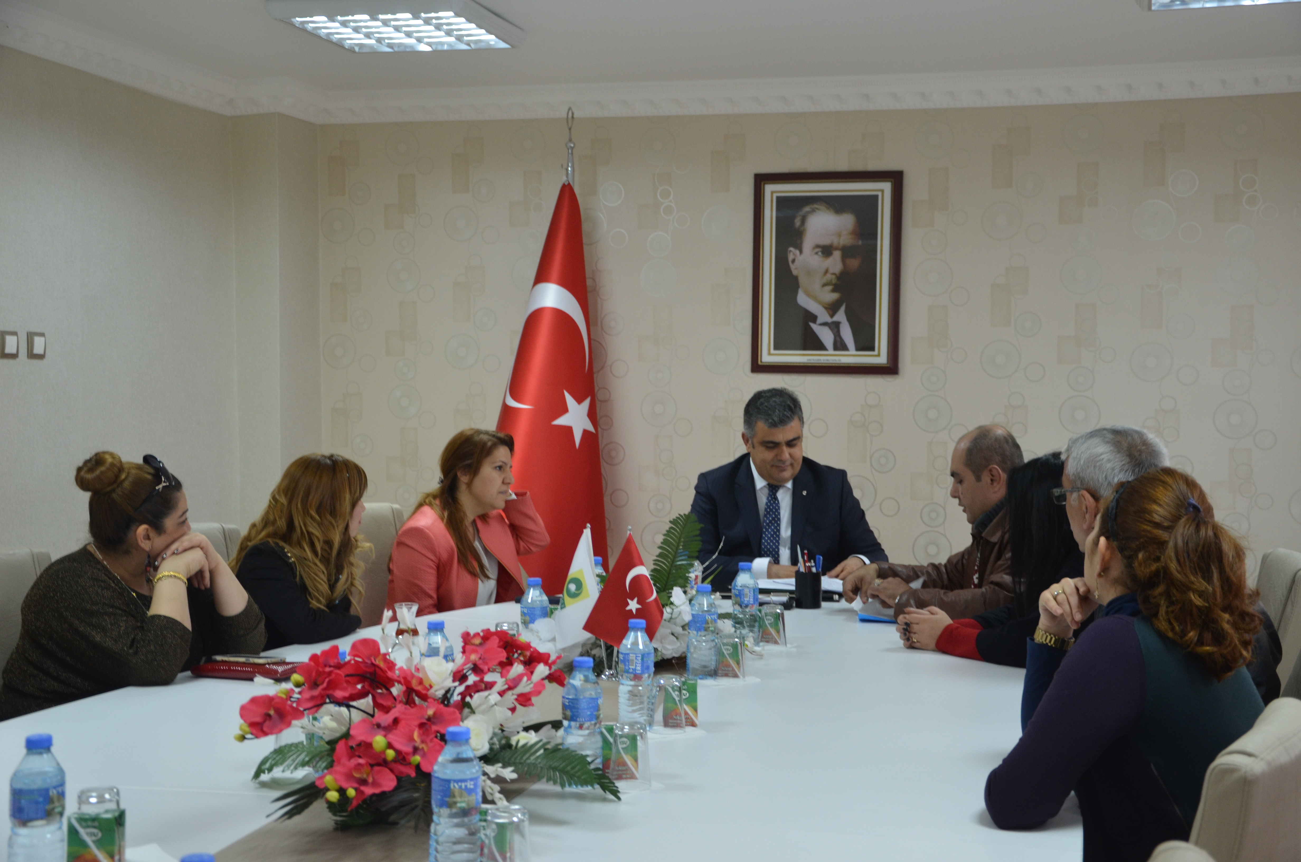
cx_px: 650
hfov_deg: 41.2
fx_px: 1731
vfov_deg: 28.0
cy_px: 431
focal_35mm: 48
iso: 560
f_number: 4.2
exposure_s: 1/60
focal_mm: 32
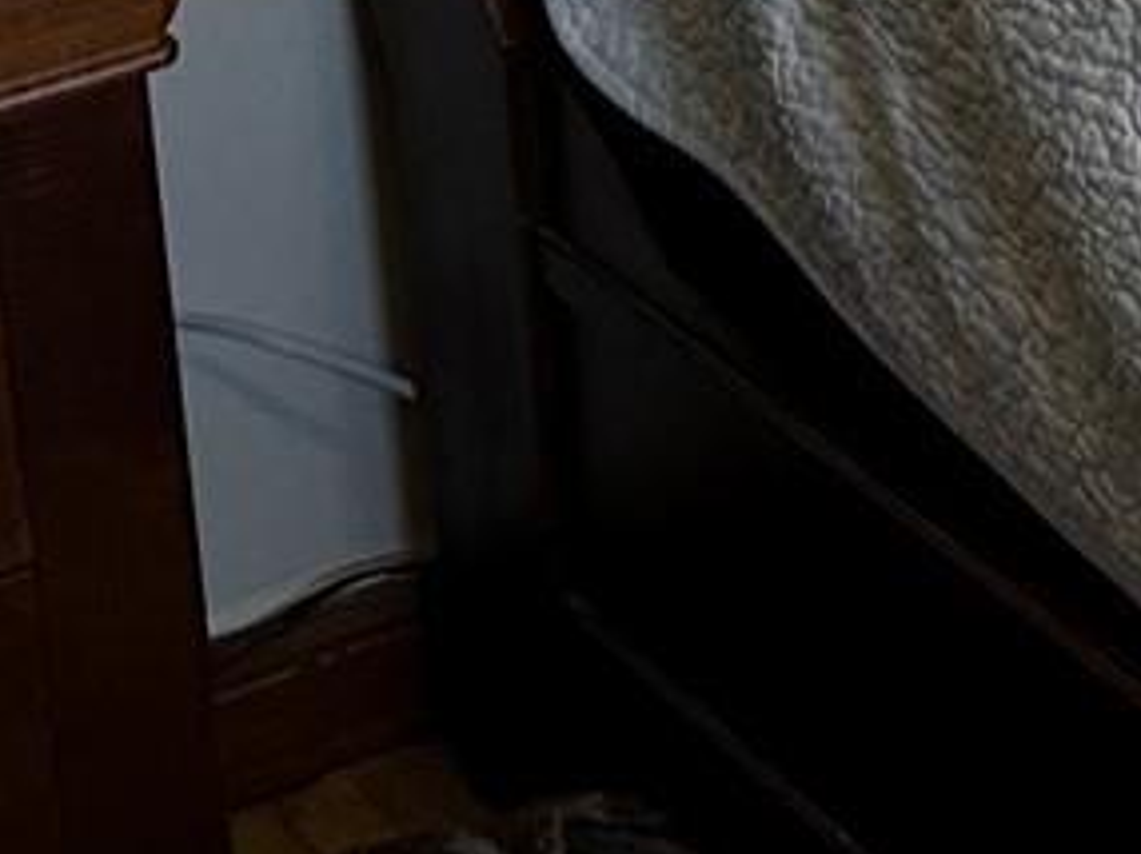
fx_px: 5665
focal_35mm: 172
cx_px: 2422
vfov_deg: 7.9
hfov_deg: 10.4
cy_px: -1333
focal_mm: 6.86
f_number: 1.78
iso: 100
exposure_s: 1/120
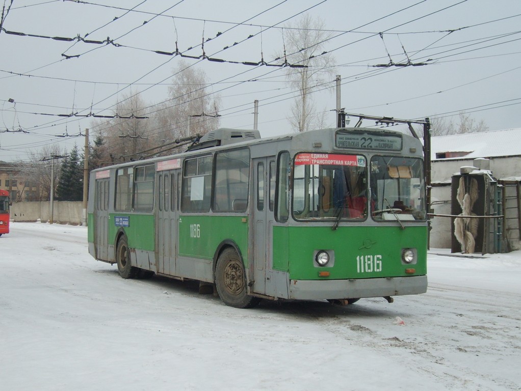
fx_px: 648
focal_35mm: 43
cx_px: 260
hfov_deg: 43.8
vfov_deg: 33.6
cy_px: 196
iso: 50
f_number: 3
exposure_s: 1/180
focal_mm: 7.2
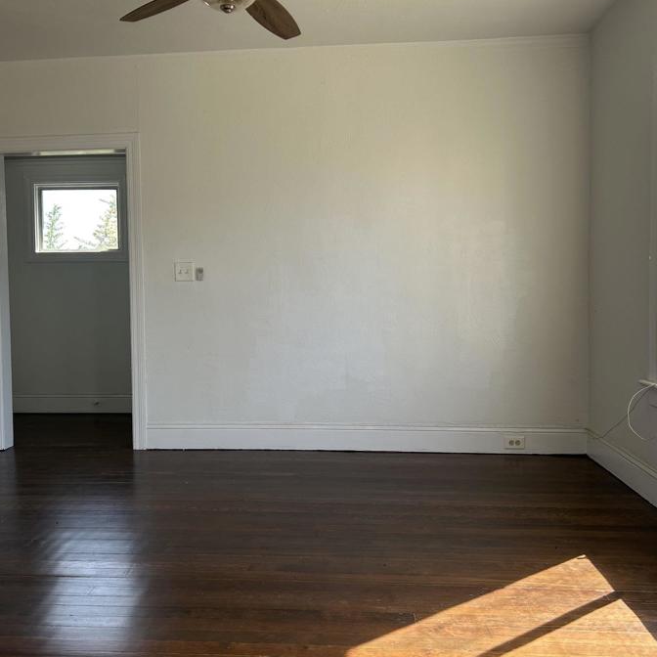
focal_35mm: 35
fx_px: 752
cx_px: 266
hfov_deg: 47.0
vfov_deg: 47.2
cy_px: 313
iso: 40
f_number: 1.5
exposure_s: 1/254
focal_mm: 5.7
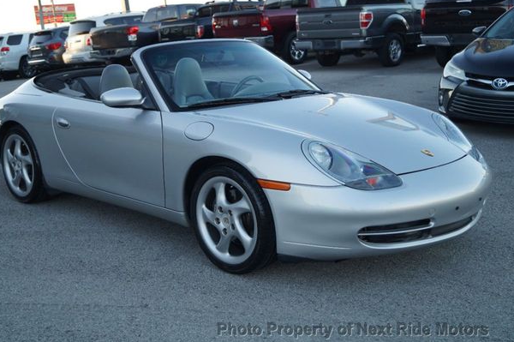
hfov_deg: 41.1
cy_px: 163
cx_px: 242
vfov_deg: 28.0
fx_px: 685
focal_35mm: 48
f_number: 4.5
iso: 100
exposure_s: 1/100
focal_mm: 30
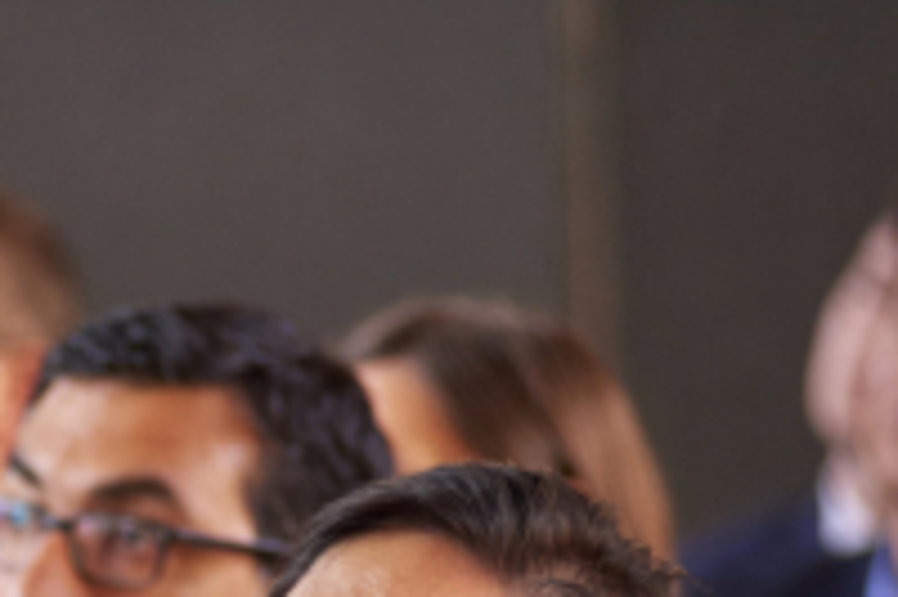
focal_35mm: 477
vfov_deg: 2.9
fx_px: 11888
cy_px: 1039
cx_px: -123
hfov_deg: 4.3
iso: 1250
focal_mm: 135
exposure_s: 1/200
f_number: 3.2
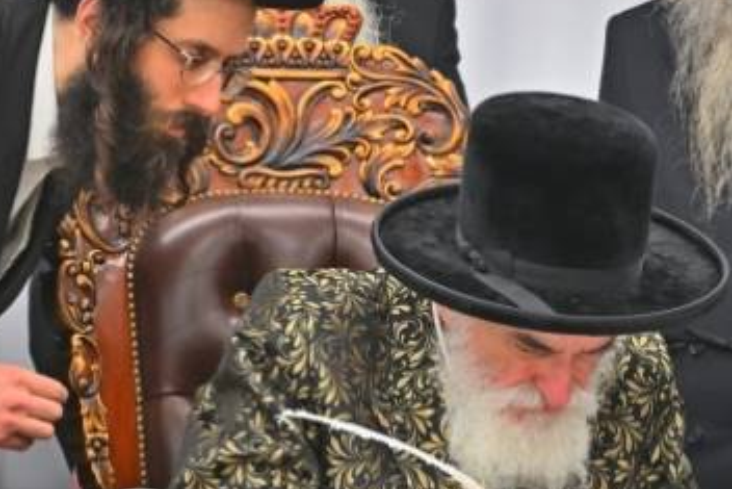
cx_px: 385
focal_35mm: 131
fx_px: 2665
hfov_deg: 15.6
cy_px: 415
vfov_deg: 10.4
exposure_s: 1/250
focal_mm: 45
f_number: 4
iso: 500
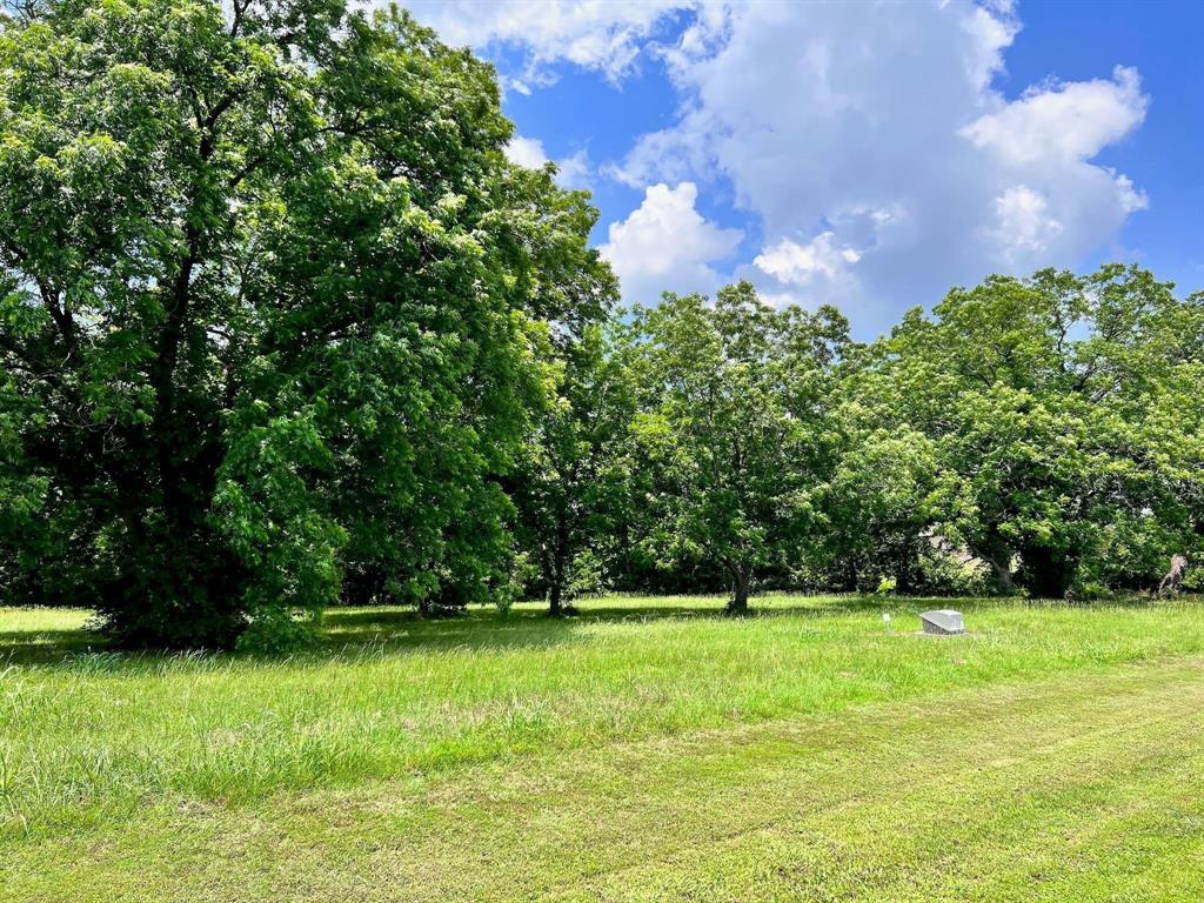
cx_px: 602
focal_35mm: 26
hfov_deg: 67.3
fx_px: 904
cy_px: 452
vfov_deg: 53.1
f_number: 1.5
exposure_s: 1/2165
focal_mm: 5.7
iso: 50
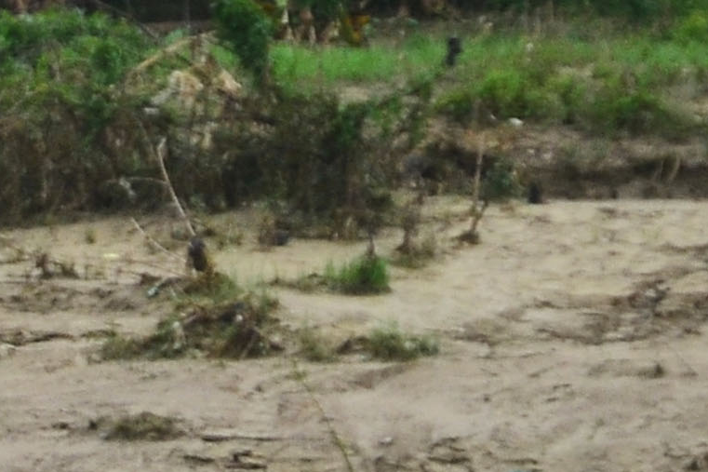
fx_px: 9909
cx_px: -887
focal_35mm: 504
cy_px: 1244
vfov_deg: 2.7
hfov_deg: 4.0
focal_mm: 52
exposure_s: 1/180
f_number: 6.7
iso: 200
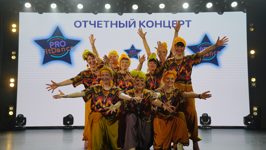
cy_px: 83
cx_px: 133
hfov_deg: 47.4
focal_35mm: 43
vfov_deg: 27.7
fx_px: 303
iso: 640
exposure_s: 1/160
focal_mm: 41
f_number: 4
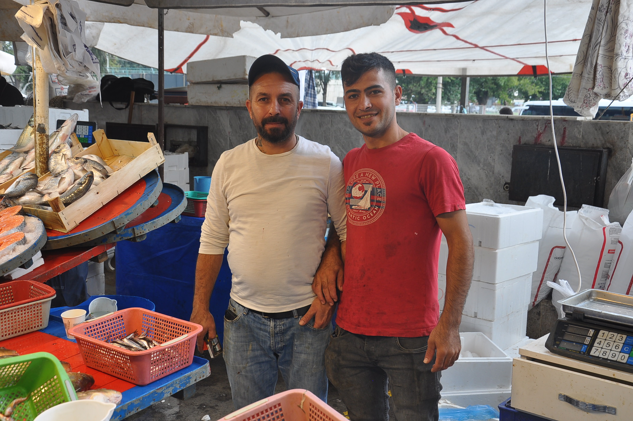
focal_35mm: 45
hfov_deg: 43.7
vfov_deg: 29.8
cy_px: 210
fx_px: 790
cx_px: 316
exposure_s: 1/160
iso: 200
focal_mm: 30
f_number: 6.3
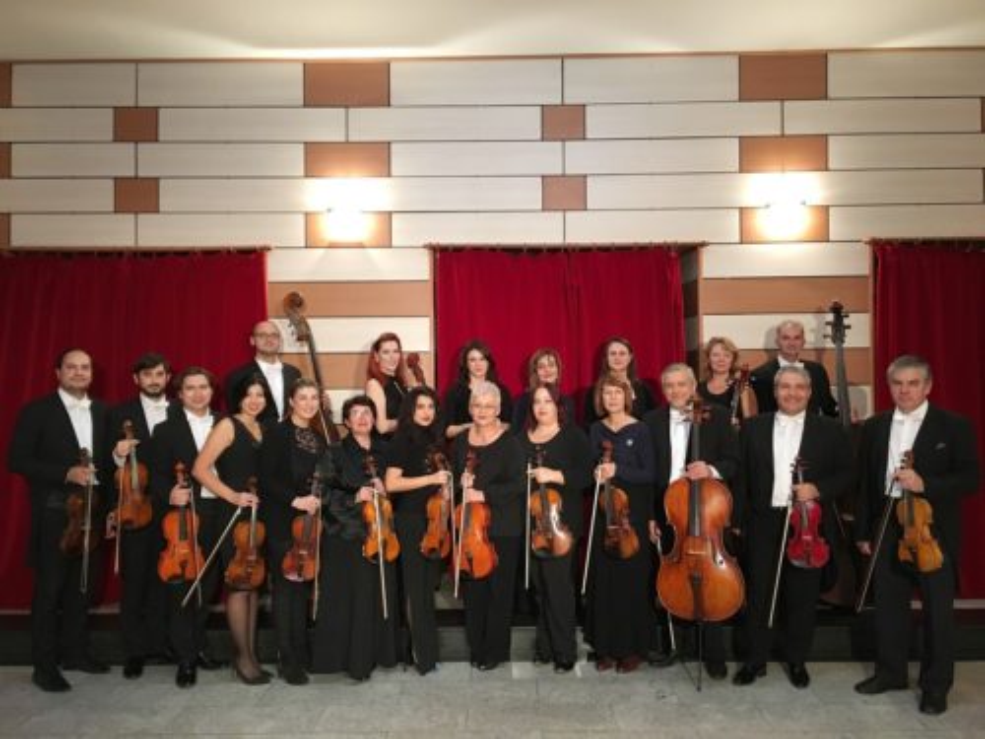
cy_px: 370
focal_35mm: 29
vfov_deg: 48.2
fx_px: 825
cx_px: 492
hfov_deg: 61.7
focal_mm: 4.15
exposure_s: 1/33
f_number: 2.2
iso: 200
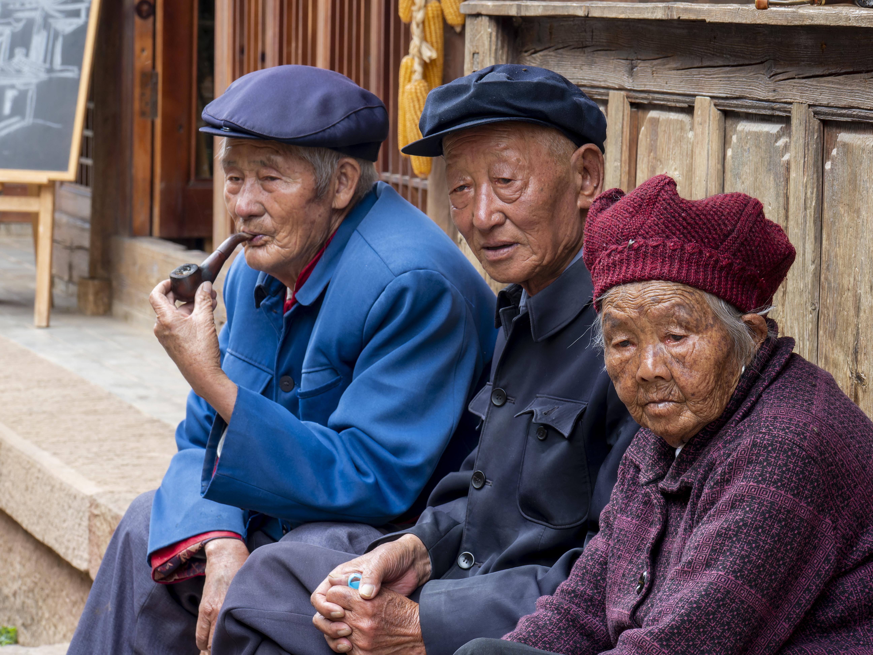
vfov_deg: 10.6
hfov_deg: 14.1
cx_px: 436
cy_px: 328
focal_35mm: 140
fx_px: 3531
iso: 1000
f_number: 9
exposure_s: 1/80
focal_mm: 70
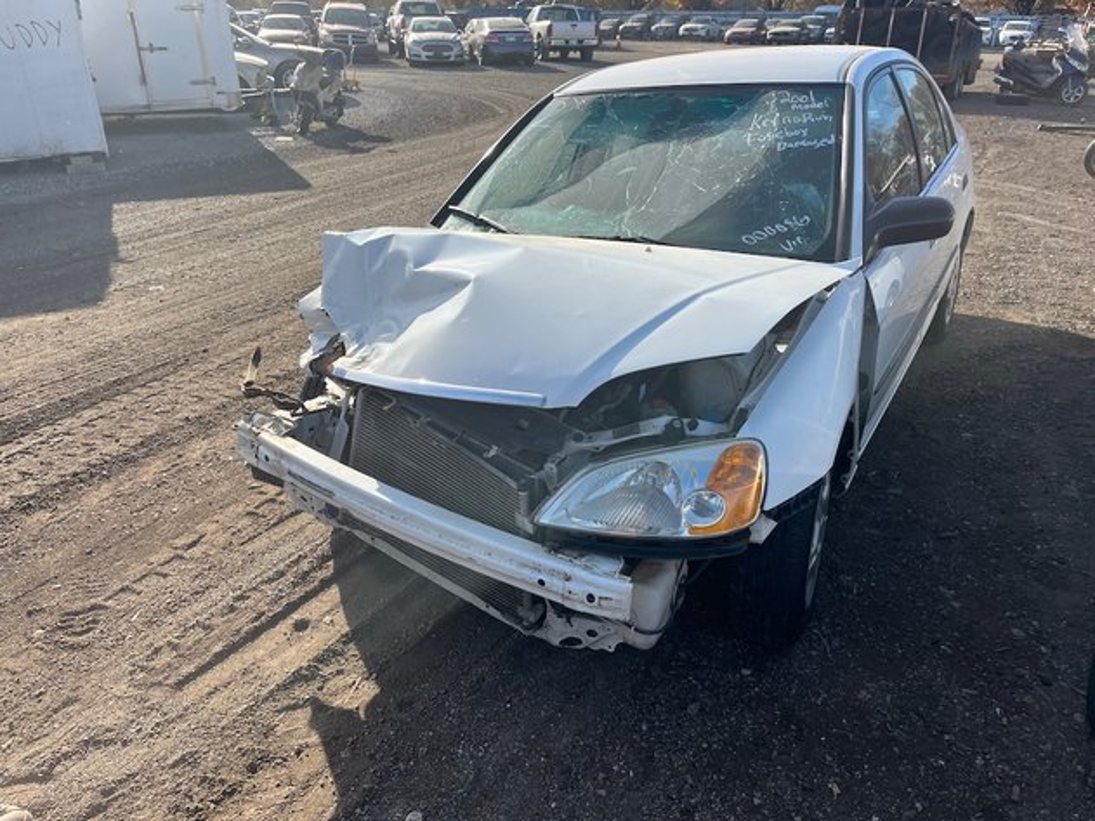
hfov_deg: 67.3
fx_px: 822
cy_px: 410
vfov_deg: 53.0
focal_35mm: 26
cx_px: 548
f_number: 1.6
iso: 50
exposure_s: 1/2222
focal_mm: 5.1
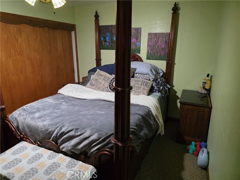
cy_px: 90
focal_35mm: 23
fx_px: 159
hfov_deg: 73.9
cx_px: 120
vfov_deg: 58.9
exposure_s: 1/120
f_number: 1.7
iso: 2000
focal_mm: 6.3
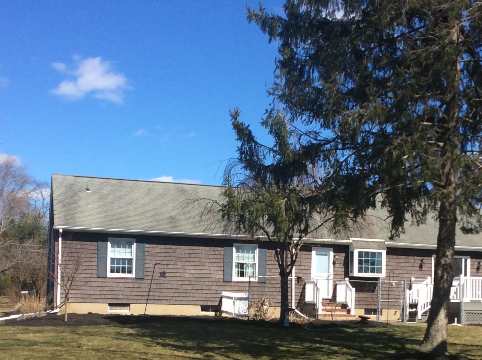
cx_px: 281
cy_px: 288
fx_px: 820
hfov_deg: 32.7
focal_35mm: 59
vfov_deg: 24.4
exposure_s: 1/1100
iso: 32
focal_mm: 3.3
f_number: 2.4
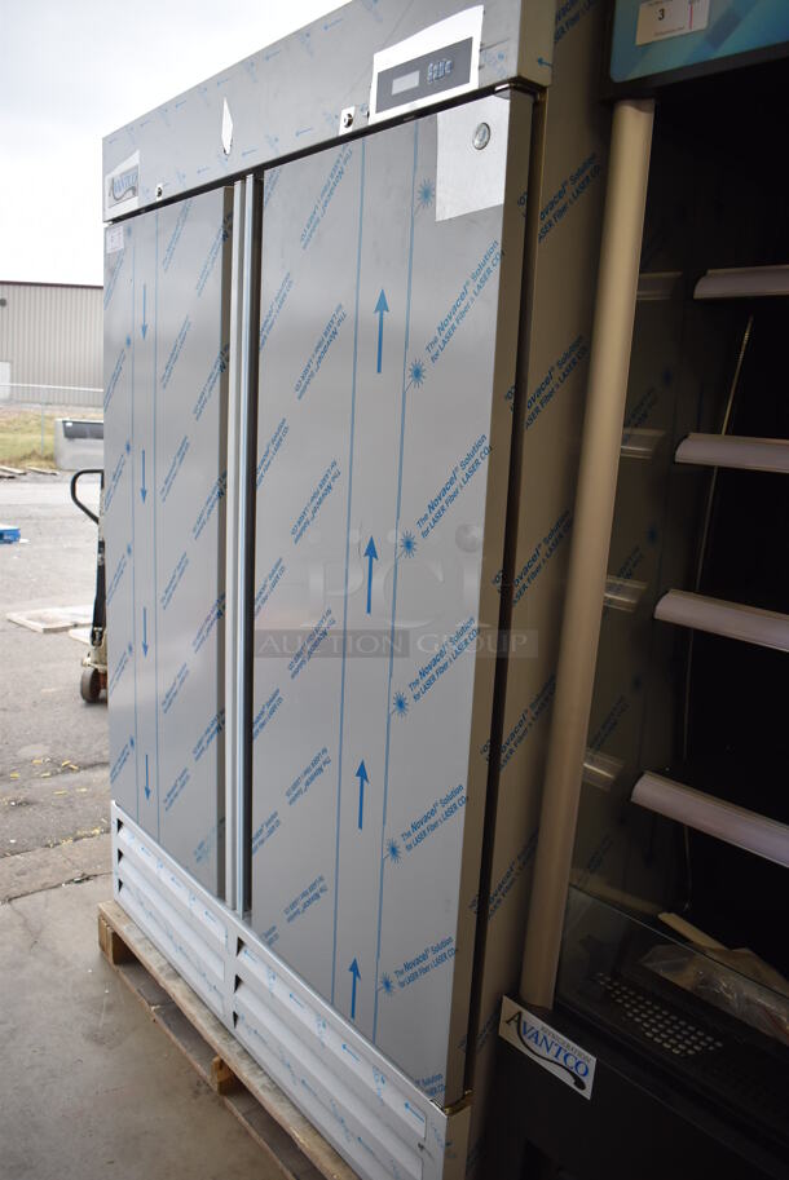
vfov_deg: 67.3
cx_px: 394
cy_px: 590
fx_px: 886
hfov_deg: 48.0
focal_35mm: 27
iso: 720
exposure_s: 1/250
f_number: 3.5
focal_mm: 18
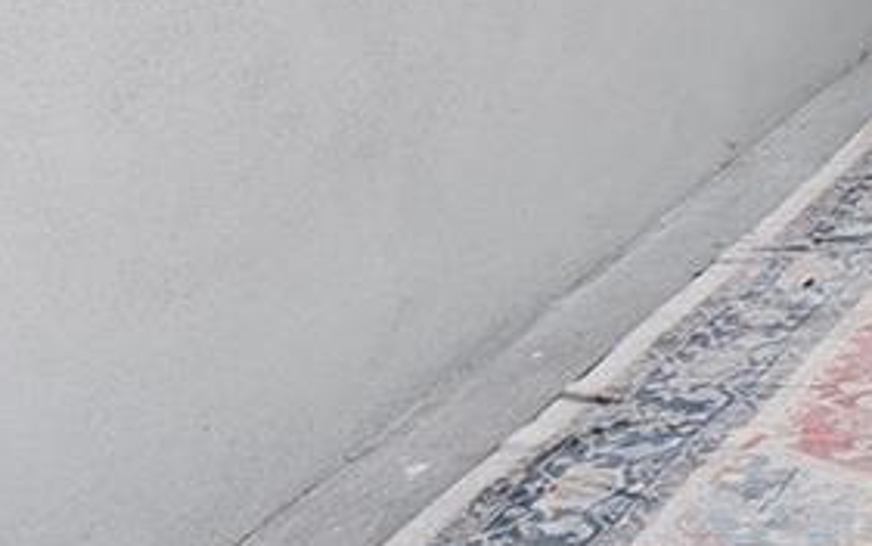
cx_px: 1604
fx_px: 2069
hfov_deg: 18.3
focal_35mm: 87
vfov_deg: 13.0
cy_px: -546
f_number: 4.5
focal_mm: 10
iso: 400
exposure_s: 1/125
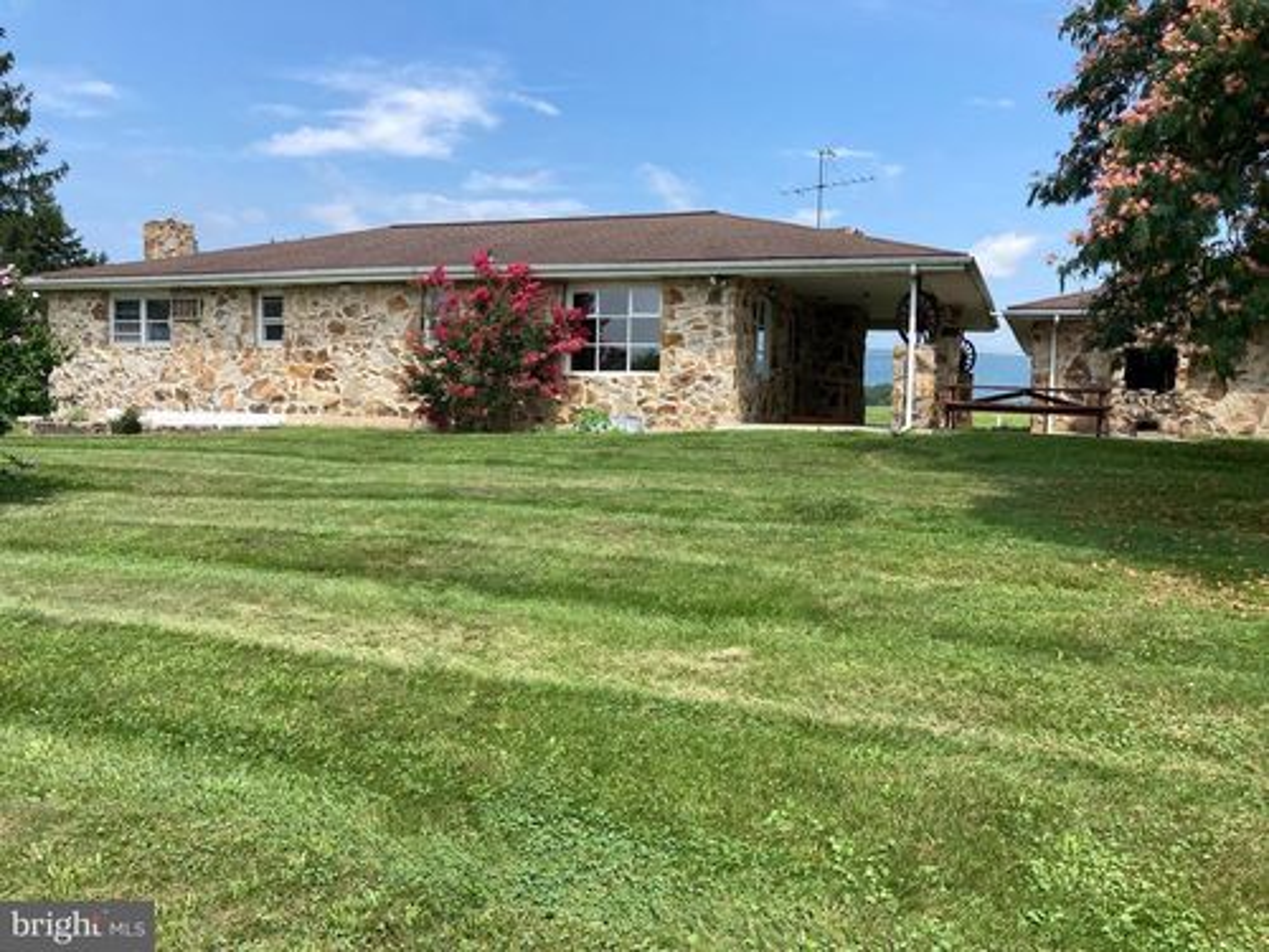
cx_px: 634
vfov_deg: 49.7
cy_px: 476
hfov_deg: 63.4
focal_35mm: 28
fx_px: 1026
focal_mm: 3.99
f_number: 1.8
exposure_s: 1/1350
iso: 20
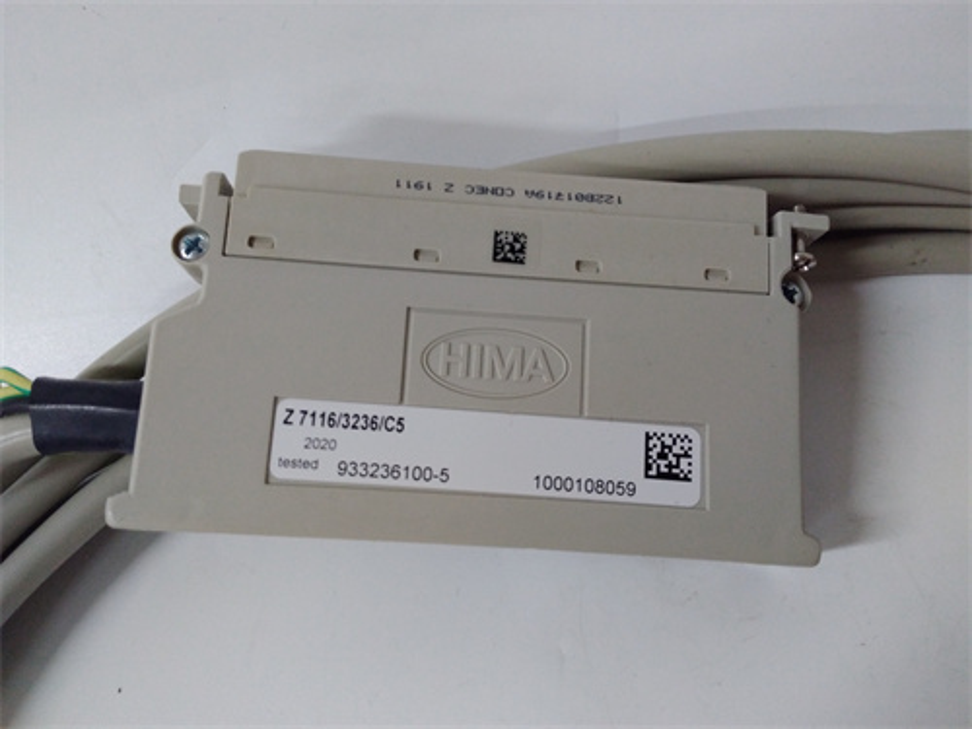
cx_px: 486
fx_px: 758
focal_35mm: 27
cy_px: 364
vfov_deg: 51.4
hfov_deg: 65.3
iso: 384
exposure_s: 1/33
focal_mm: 3.79
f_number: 2
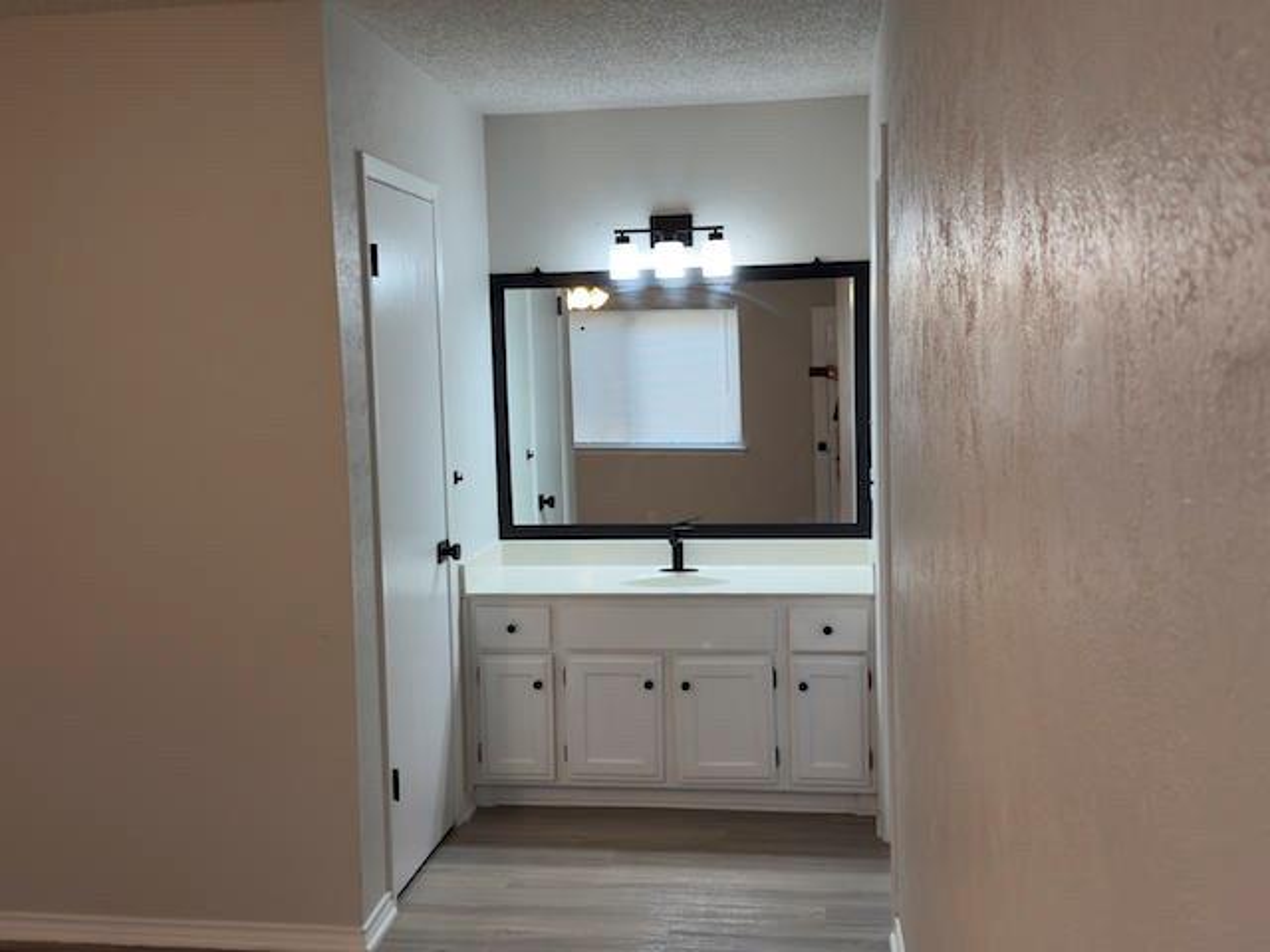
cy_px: 476
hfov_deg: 50.1
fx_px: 1357
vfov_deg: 38.7
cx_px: 635
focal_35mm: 37
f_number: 1.78
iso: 160
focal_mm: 6.76
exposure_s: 1/120
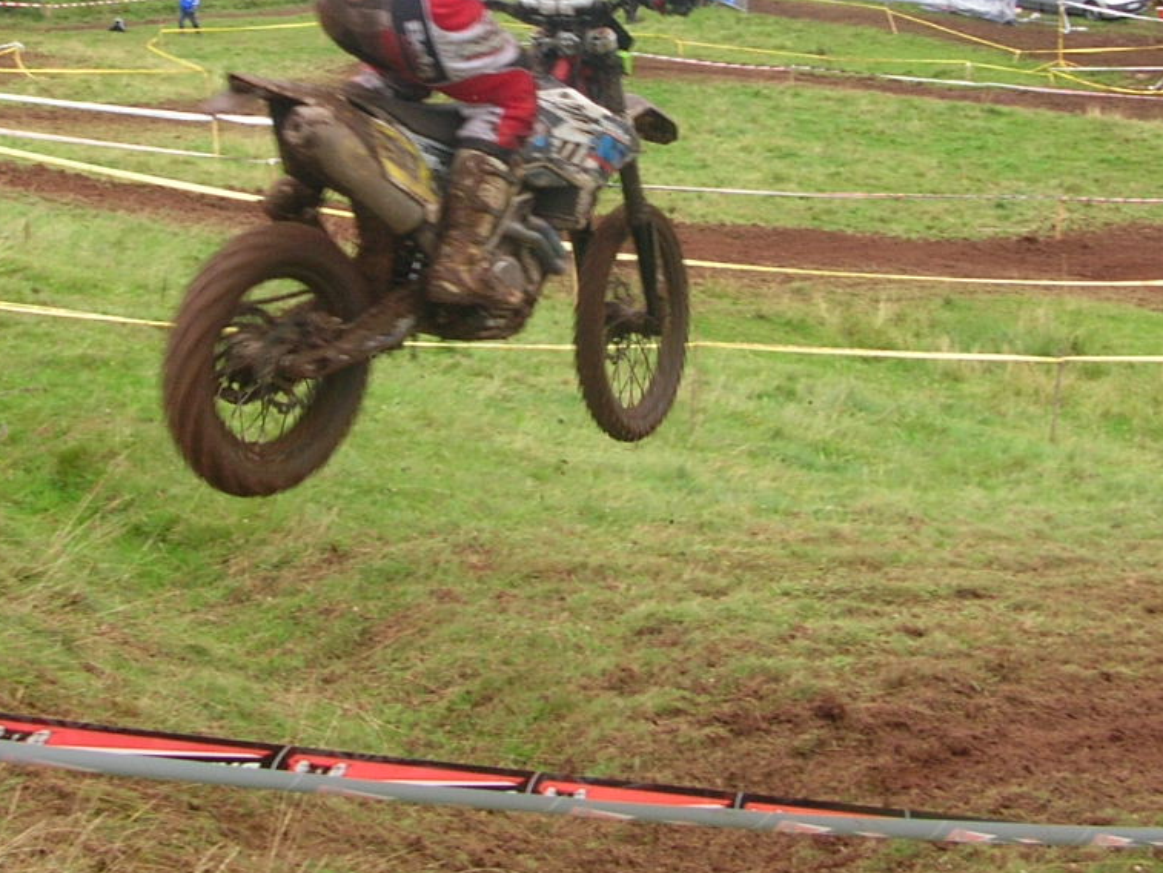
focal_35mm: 74
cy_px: 144
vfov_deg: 19.6
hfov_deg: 26.3
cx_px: 548
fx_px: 2487
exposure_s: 1/253
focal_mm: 5.8
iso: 50
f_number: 2.8
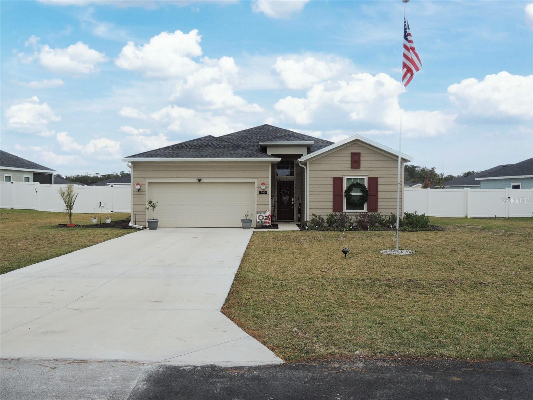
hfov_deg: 60.0
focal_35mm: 30
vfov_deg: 46.8
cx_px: 266
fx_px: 462
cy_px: 200
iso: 100
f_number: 3.1
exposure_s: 1/640
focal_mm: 5.3
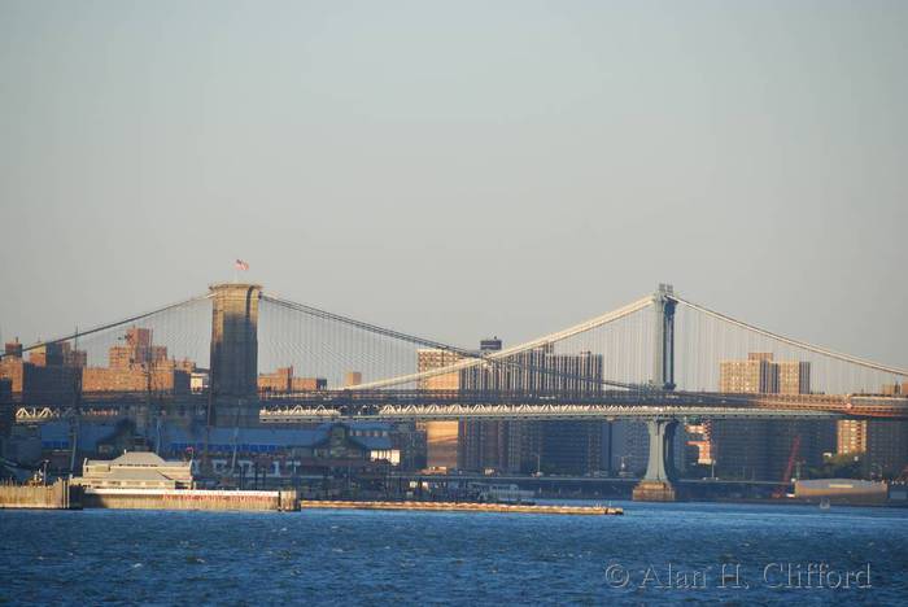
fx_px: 7573
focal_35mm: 300
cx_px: 454
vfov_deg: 4.6
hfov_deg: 6.9
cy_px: 304
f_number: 5.6
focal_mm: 200
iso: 280
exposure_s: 1/500
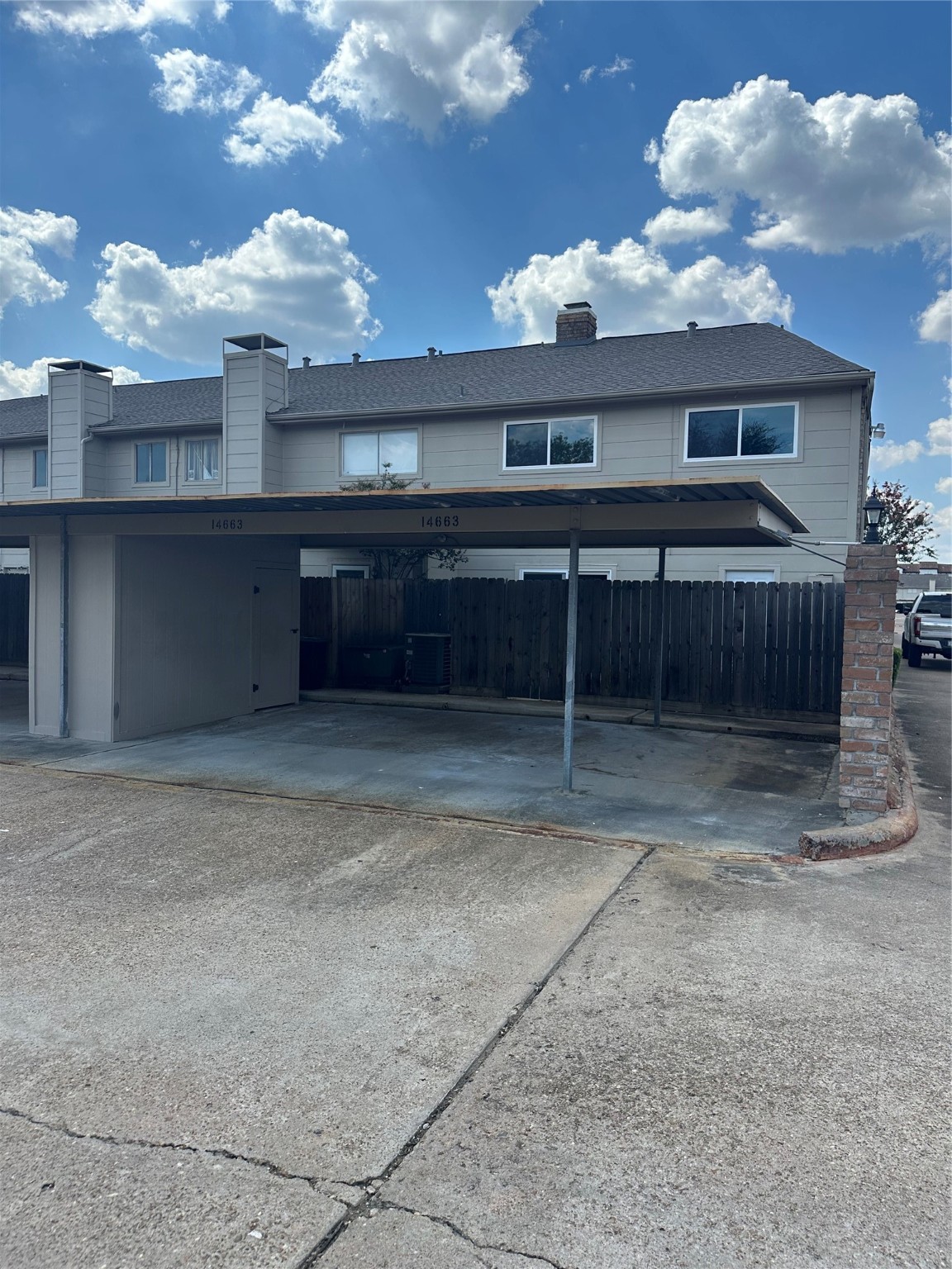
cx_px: 476
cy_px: 634
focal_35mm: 24
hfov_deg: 56.8
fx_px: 880
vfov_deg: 71.6
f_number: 1.78
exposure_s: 1/4184
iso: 80
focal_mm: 6.86
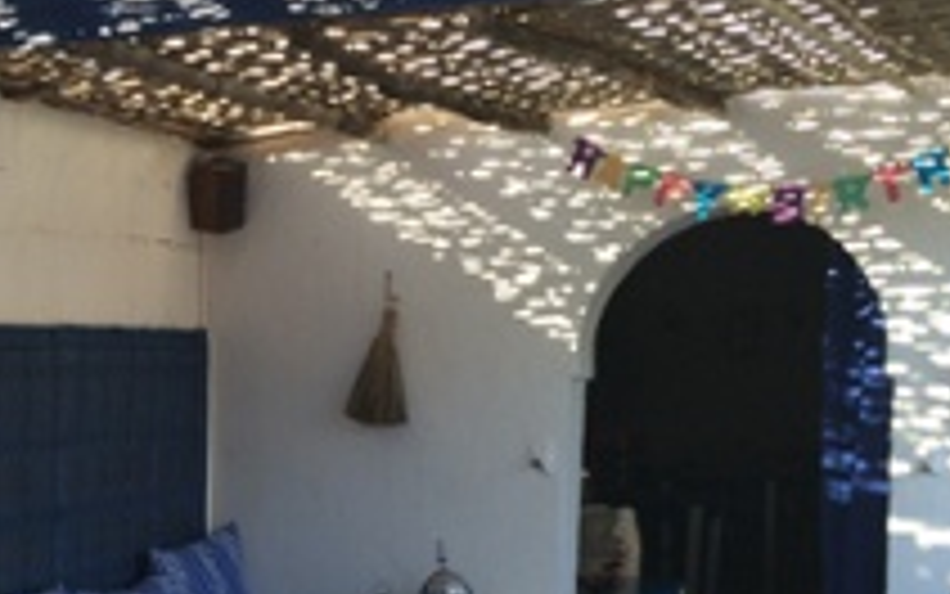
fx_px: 1735
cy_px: 610
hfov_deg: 28.9
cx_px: 23
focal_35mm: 67
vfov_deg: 18.9
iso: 40
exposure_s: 1/120
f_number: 2.2
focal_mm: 4.15
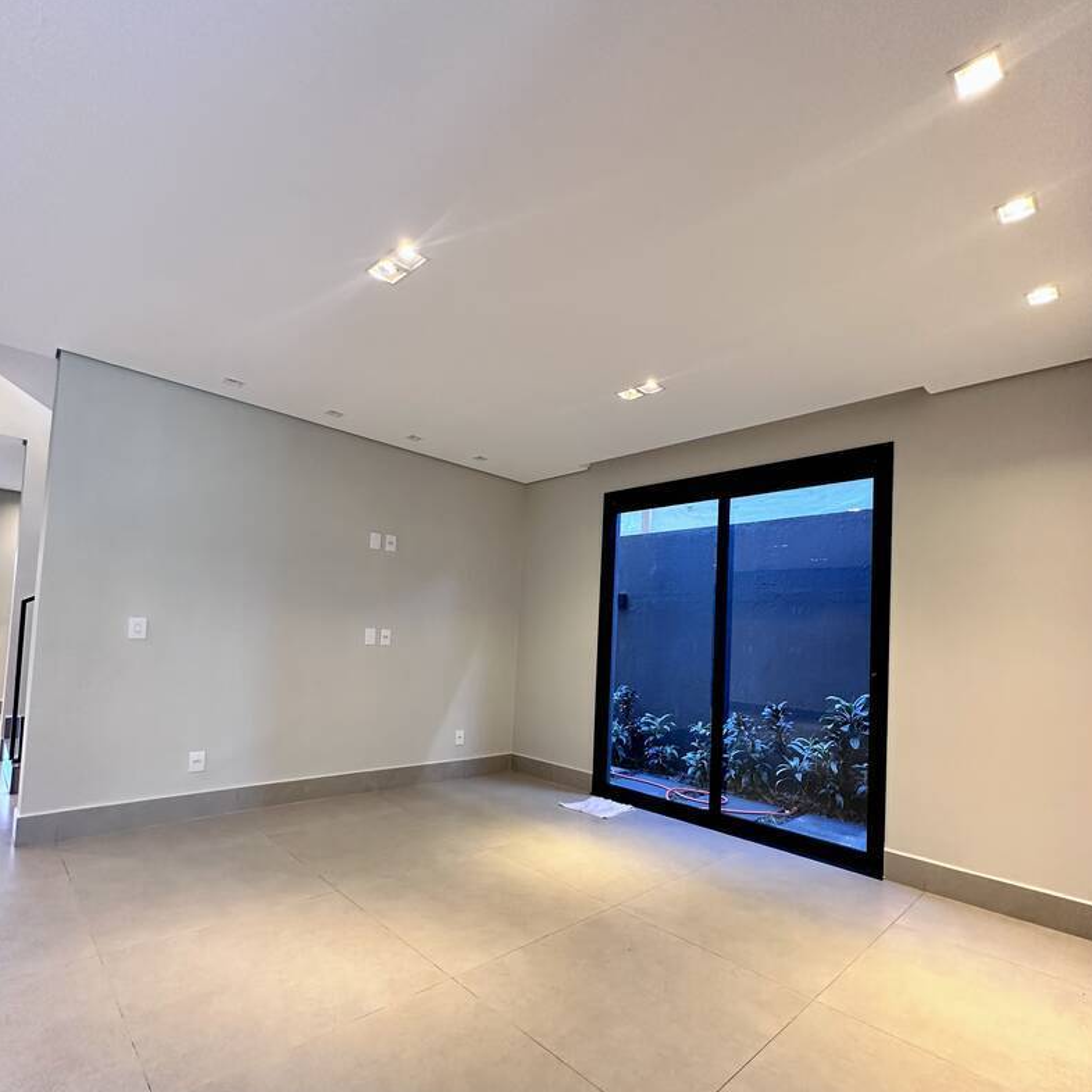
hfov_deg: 84.0
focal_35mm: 17
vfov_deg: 83.6
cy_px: 609
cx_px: 539
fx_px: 607
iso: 250
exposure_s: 1/60
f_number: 2.2
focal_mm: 2.22
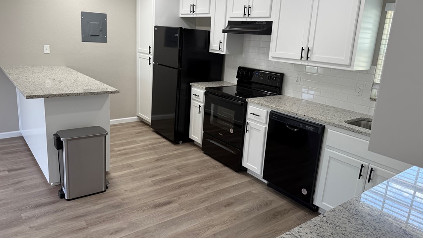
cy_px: 110
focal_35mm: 27
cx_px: 209
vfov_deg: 42.9
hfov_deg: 69.9
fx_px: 303
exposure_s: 1/120
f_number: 1.78
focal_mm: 6.76
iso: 80
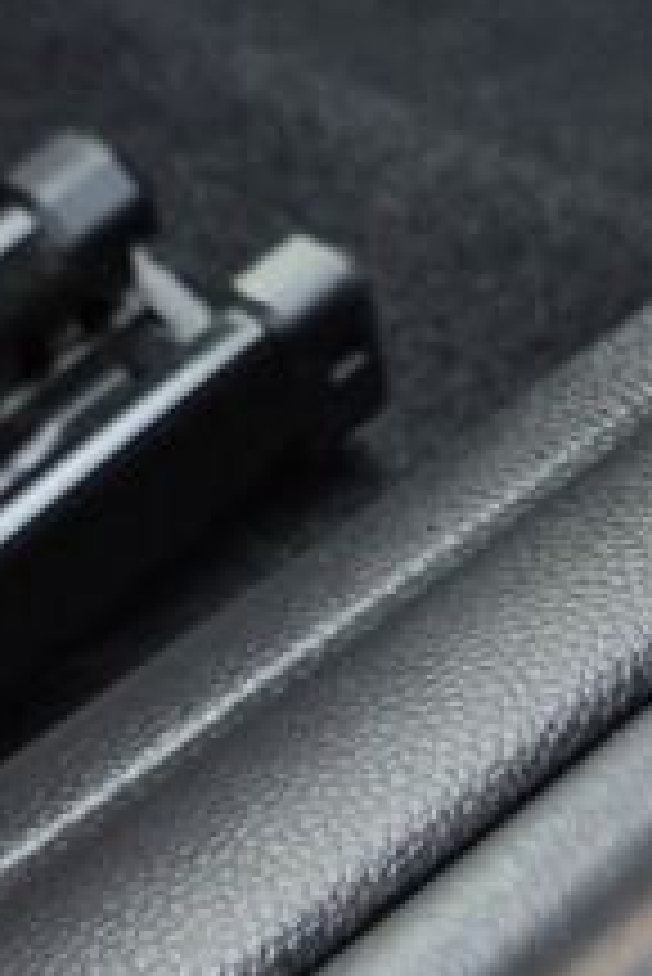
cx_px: 760
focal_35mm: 132
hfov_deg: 10.3
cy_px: 1097
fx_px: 3580
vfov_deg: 15.1
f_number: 1.7
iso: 50
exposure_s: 1/359
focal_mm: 6.3
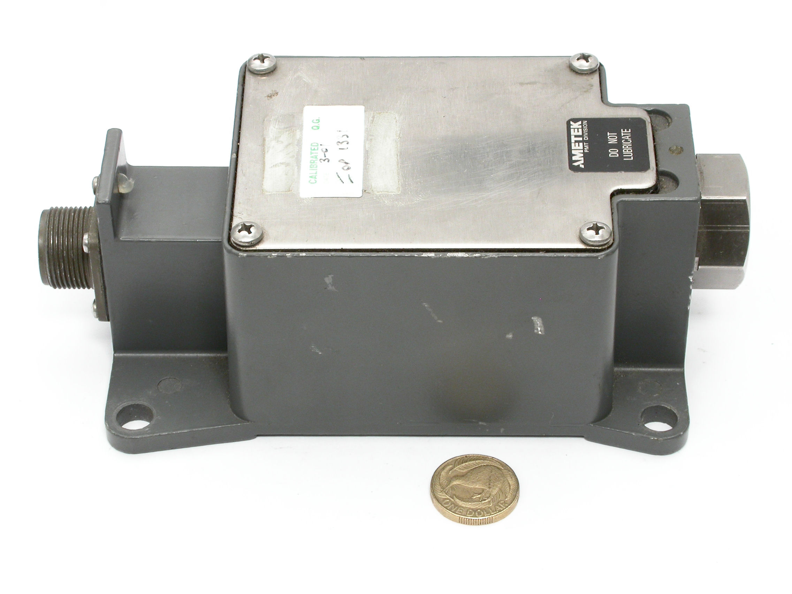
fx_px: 2425
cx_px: 396
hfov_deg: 18.5
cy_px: 297
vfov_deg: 14.0
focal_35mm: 106
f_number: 7.3
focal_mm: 22
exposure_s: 1/7.4
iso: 100
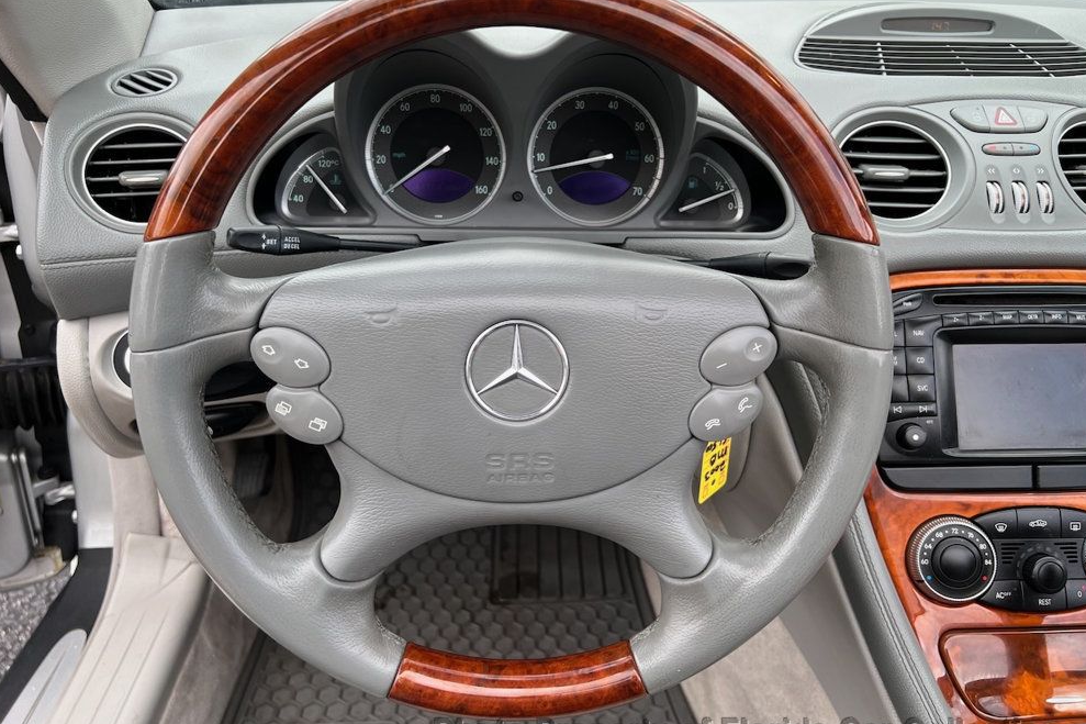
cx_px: 556
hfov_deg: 65.5
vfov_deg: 46.4
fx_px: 844
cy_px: 347
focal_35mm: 28
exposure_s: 1/539
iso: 50
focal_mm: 5.7
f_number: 1.5
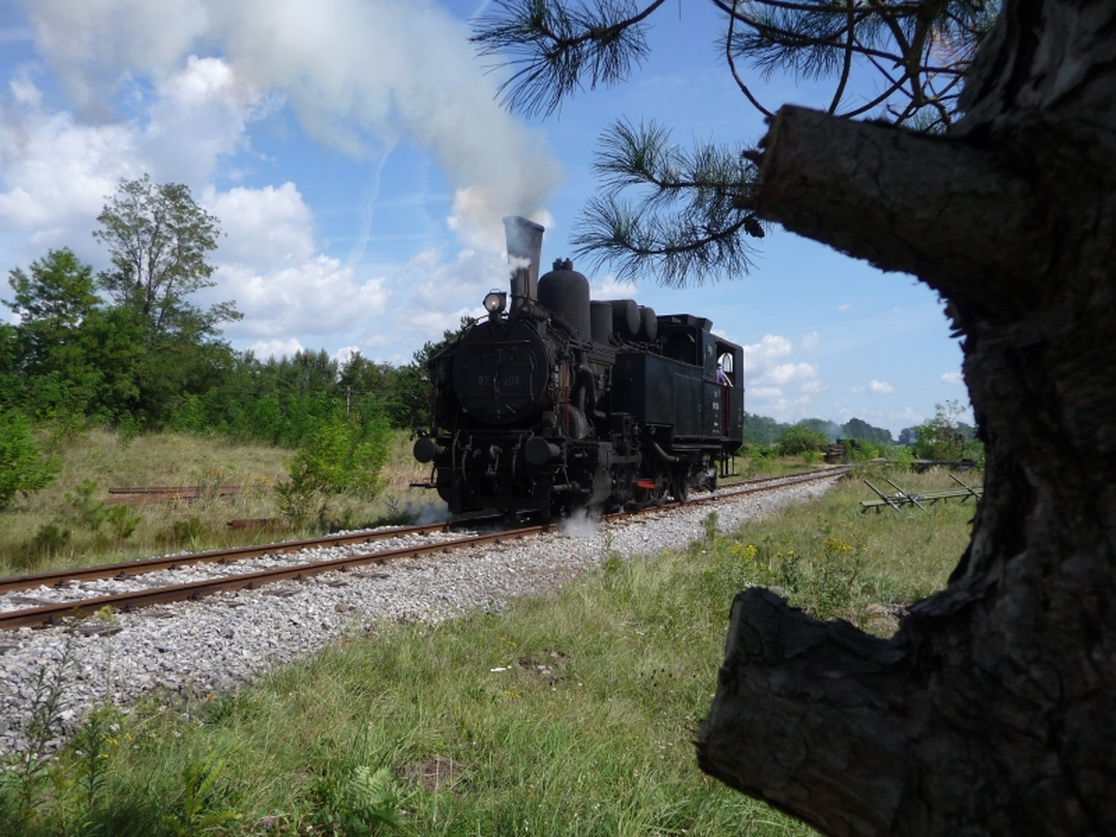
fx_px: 1032
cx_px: 558
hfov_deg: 56.8
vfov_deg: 44.2
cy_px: 418
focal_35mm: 32
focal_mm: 5.3
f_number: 3.5
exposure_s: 1/1000
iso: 100
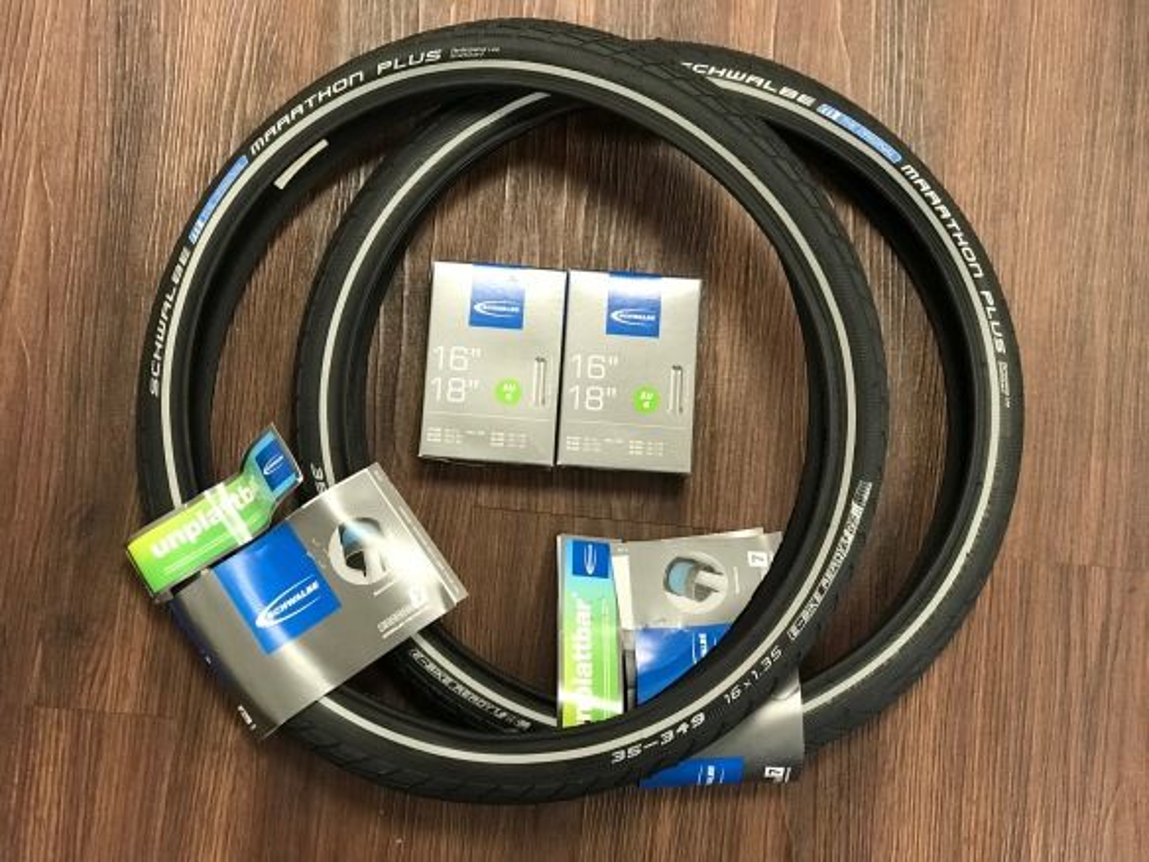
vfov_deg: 25.7
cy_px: 431
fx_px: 1892
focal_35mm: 57
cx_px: 574
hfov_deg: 33.8
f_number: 2.8
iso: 160
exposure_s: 1/50
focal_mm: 6.6
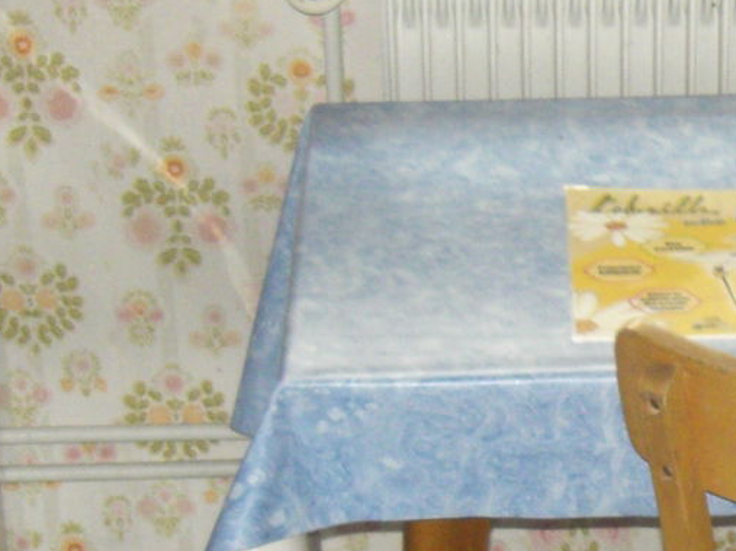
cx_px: 769
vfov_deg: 12.3
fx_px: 2551
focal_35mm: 120
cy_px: 345
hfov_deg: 16.0
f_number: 3.1
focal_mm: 6.3
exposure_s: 1/60
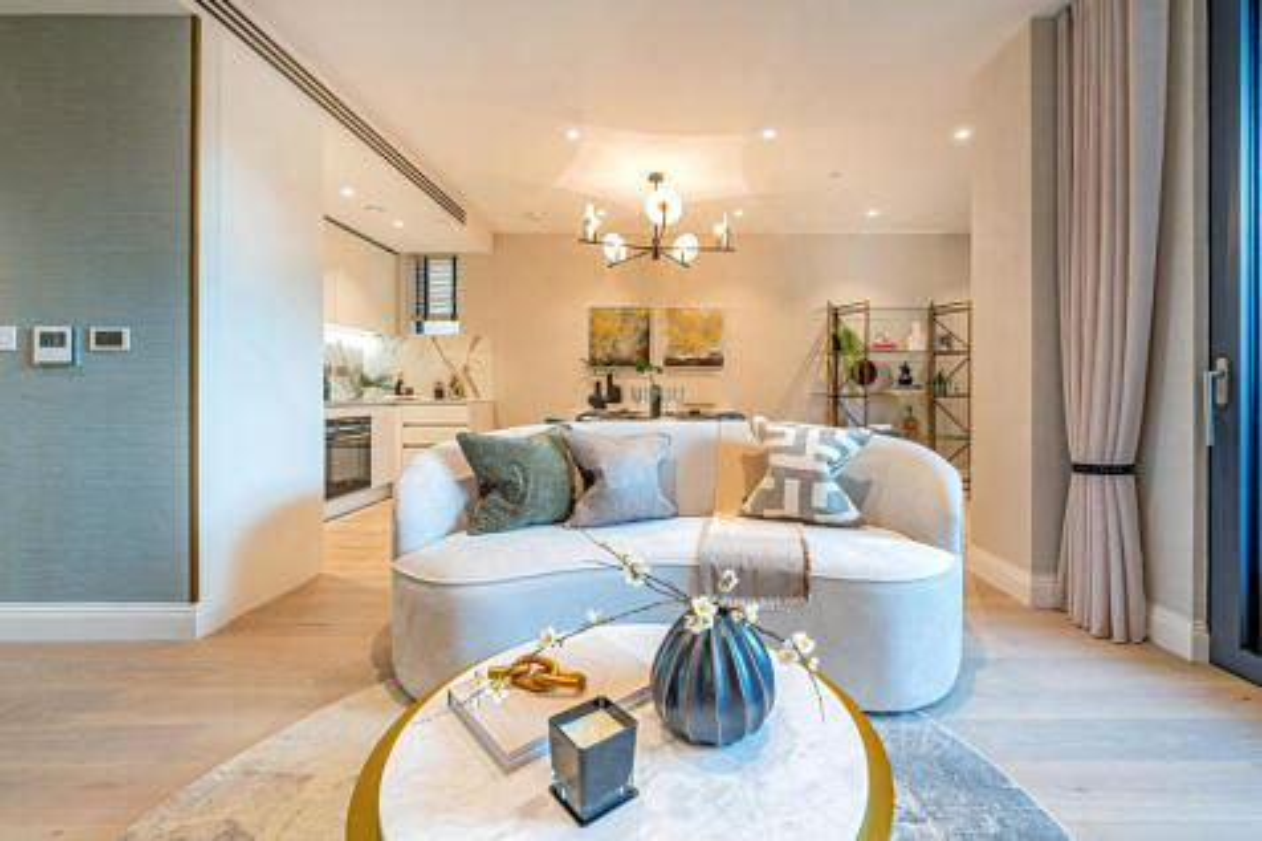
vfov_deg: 81.2
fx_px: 491
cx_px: 631
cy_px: 420
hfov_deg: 104.3
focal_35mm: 14
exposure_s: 1/2.5
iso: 100
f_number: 10
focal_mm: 14
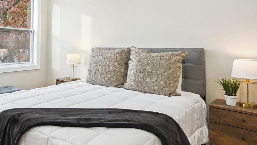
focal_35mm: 30
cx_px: 55
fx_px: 205
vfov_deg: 38.3
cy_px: 42
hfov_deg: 59.7
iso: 200
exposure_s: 1/25
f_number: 9
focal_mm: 16
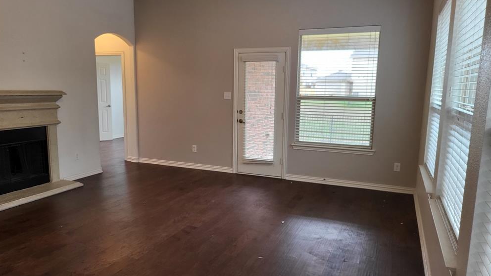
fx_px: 352
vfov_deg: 42.9
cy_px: 141
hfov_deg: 69.9
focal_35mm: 27
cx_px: 242
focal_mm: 5
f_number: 1.8
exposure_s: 1/60
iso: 320
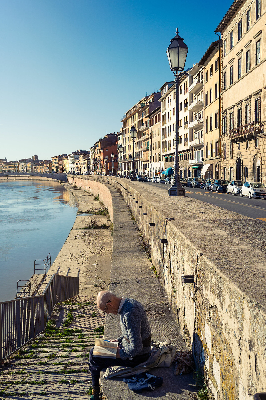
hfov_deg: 38.3
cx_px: 133
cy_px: 200
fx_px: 383
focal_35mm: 34
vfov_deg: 55.1
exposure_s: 1/250
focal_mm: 23
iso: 100
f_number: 9
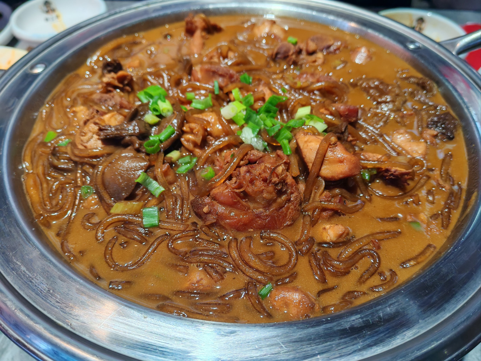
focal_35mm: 27
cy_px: 180
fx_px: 375
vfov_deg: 51.4
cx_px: 240
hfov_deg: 65.3
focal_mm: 5.52
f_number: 1.95
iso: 50
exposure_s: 1/250
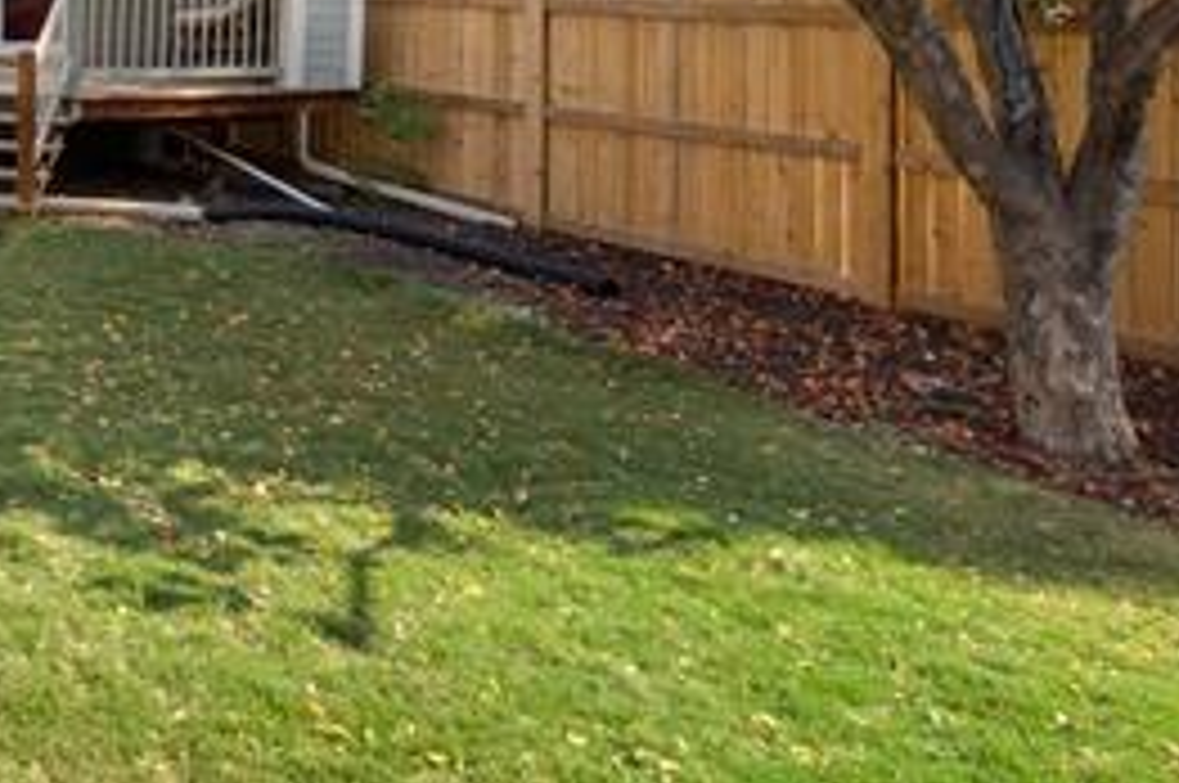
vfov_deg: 28.0
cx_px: -256
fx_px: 1439
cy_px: -54
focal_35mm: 44
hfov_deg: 34.8
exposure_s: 1/40
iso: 100
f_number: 11
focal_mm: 18
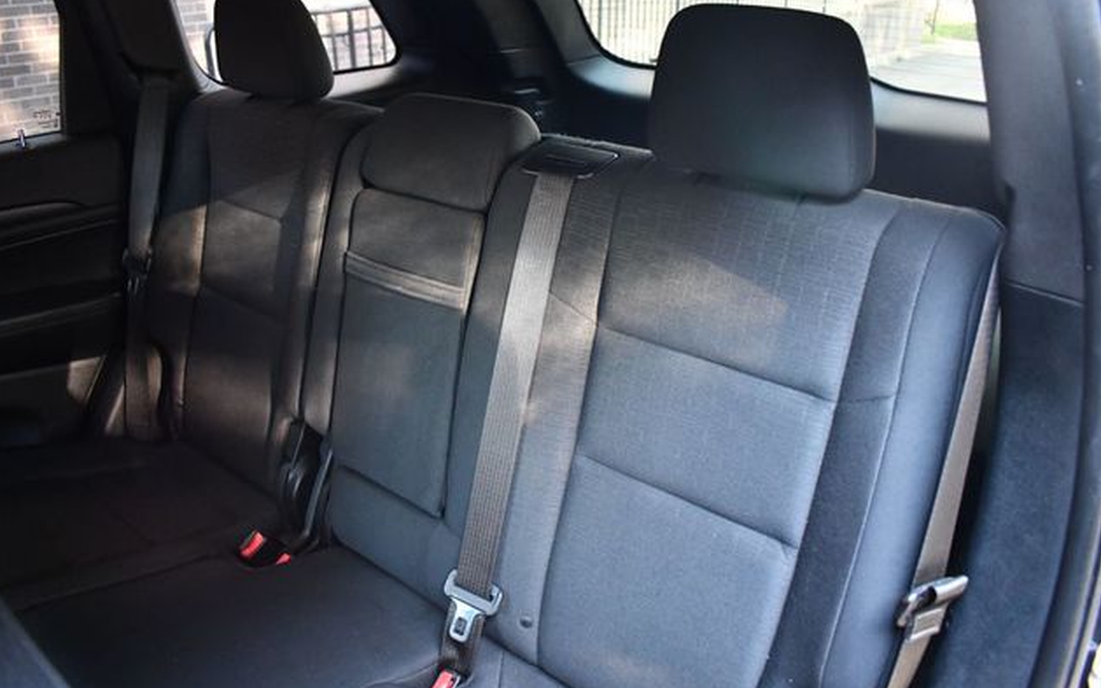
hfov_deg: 66.5
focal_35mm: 28
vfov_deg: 44.5
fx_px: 840
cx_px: 543
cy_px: 338
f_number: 3.5
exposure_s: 1/60
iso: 3600
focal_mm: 18
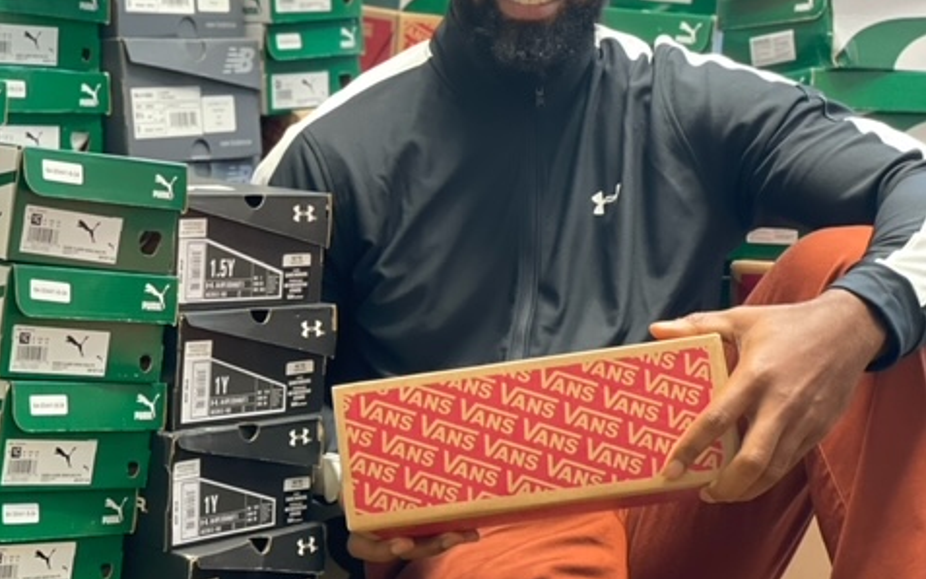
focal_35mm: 74
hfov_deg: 27.9
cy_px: 402
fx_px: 1867
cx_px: 462
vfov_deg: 17.5
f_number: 2
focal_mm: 6
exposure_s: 1/40
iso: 400
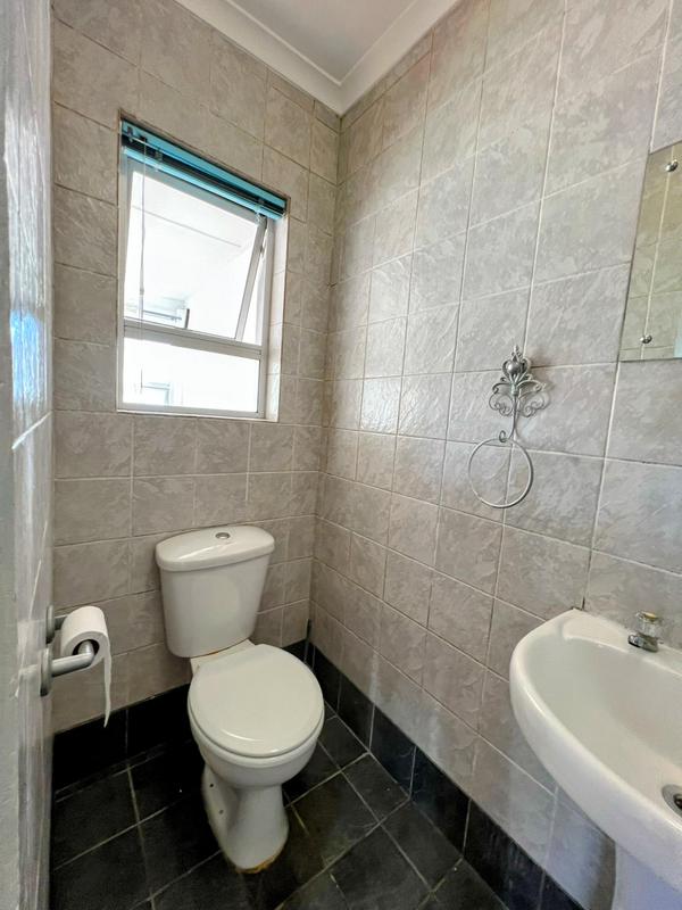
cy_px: 455
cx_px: 341
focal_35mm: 13
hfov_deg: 89.9
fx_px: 341
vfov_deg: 106.2
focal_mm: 1.57
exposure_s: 1/100
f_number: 1.8
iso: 160
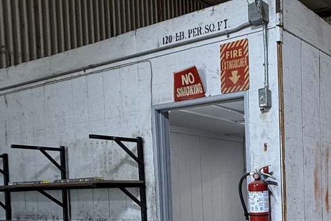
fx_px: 386
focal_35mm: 42
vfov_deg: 30.2
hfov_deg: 37.6
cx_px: 375
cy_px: 210
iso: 100
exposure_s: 1/120
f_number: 2.2
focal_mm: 2.22
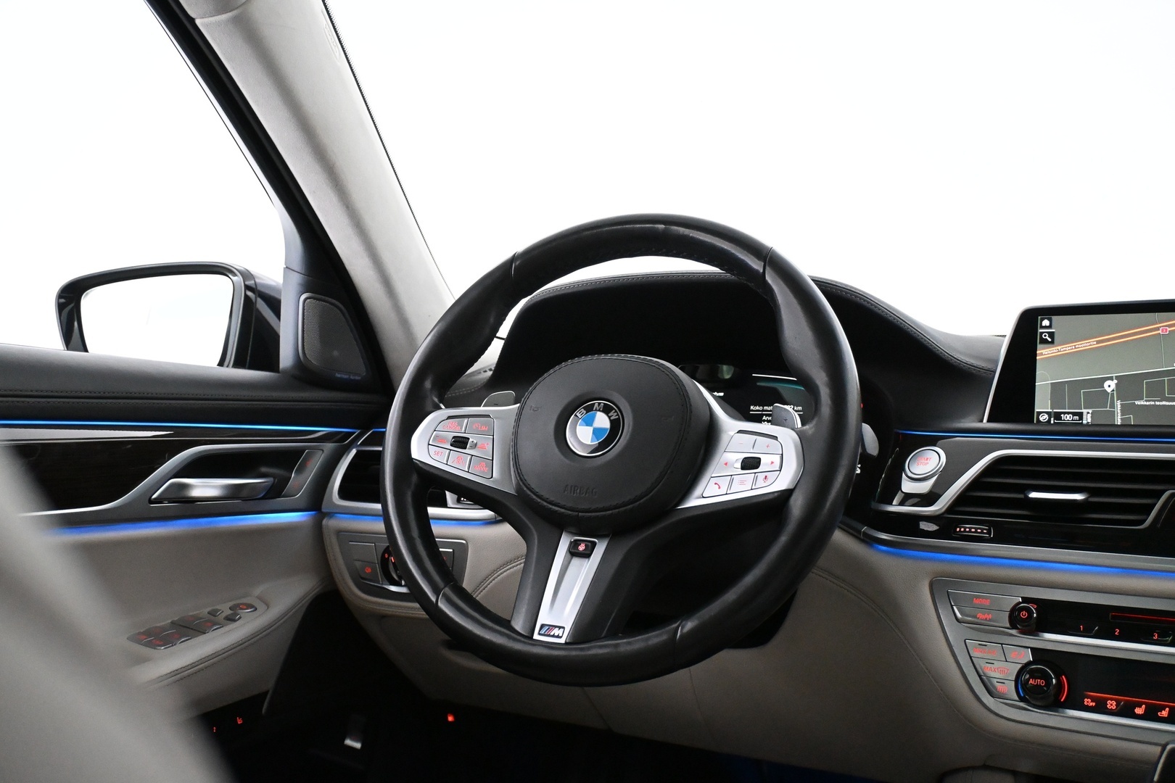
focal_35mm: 34
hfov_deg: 56.1
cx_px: 588
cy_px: 392
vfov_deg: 39.1
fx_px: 1101
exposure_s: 1/60
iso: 5600
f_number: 4
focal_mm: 22.5
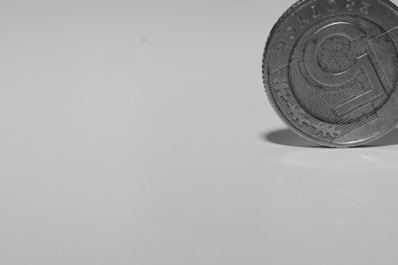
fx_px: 1172
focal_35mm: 106
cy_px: 83
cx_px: 258
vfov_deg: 12.9
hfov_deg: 19.2
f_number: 9
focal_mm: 50
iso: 200
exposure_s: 1/100
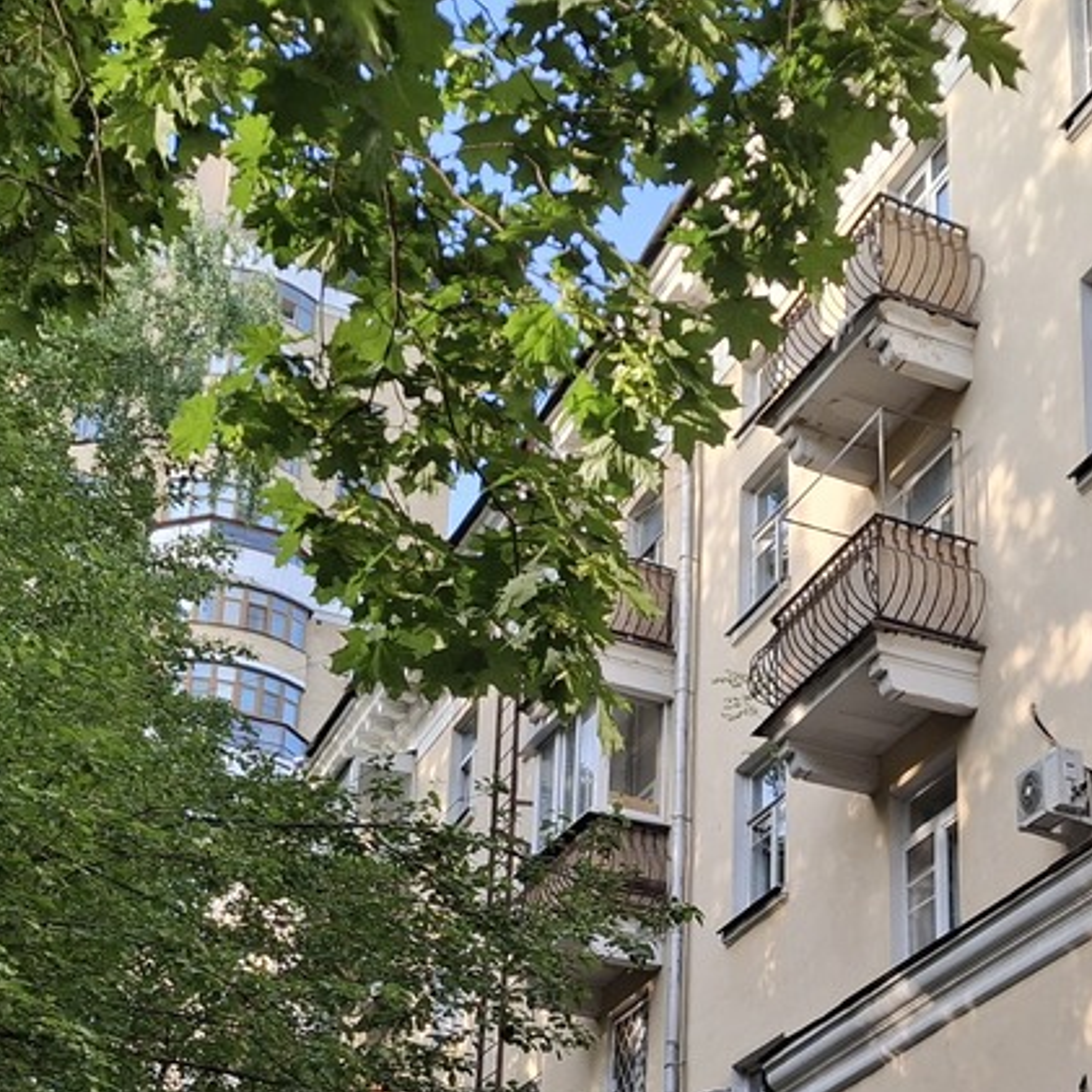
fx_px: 2248
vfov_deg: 26.8
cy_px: 864
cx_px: 910
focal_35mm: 63
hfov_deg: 26.7
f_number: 1.8
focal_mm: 4.69
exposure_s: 1/548
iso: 32
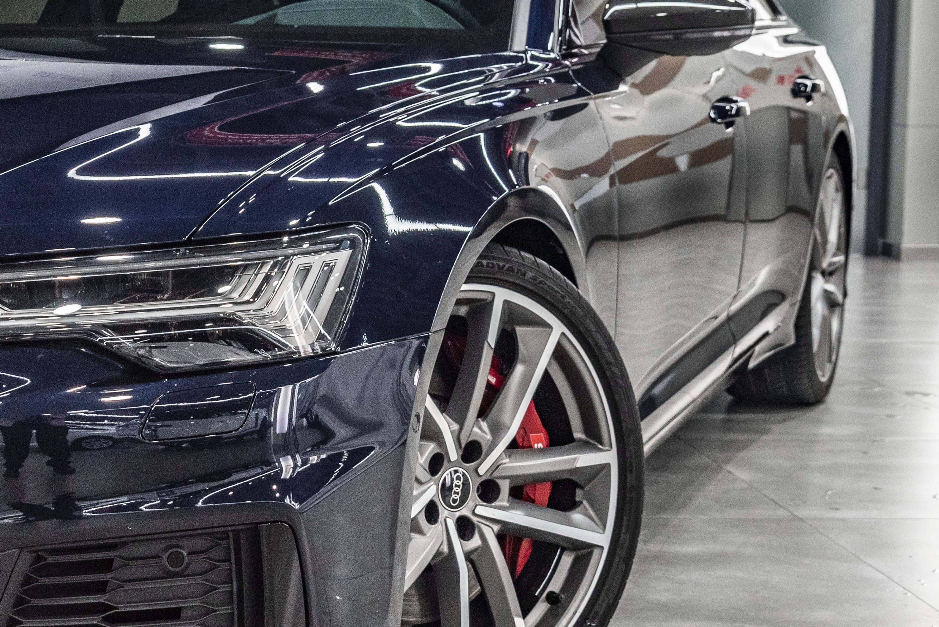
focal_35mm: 74
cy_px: 207
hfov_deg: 26.2
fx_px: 1931
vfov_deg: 18.4
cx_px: 57
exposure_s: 1/60
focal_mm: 34
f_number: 5.6
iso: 1000
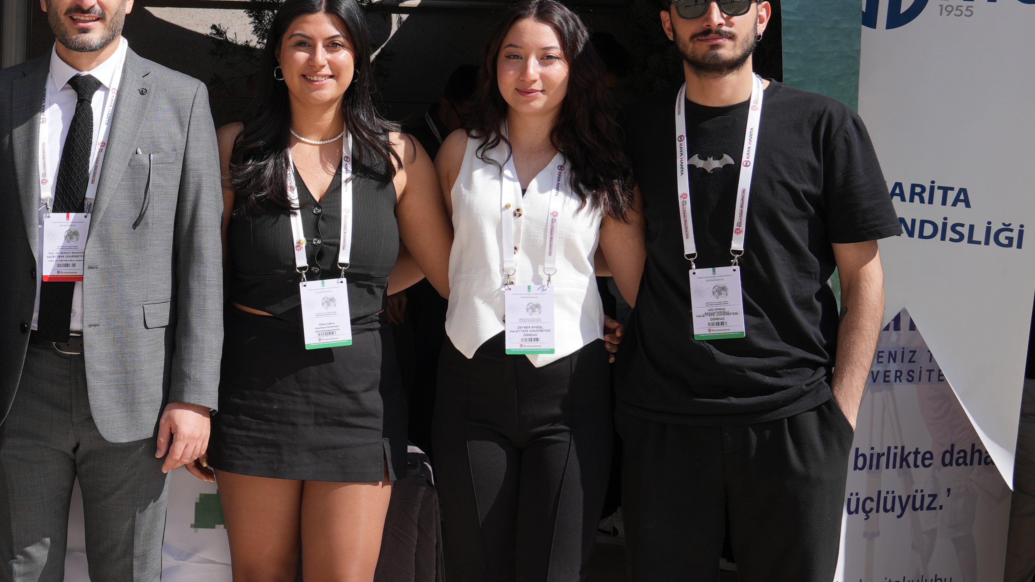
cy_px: 227
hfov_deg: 30.5
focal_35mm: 64
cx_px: 5
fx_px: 1756
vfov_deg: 18.8
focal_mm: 29
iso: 100
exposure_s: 1/250
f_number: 8
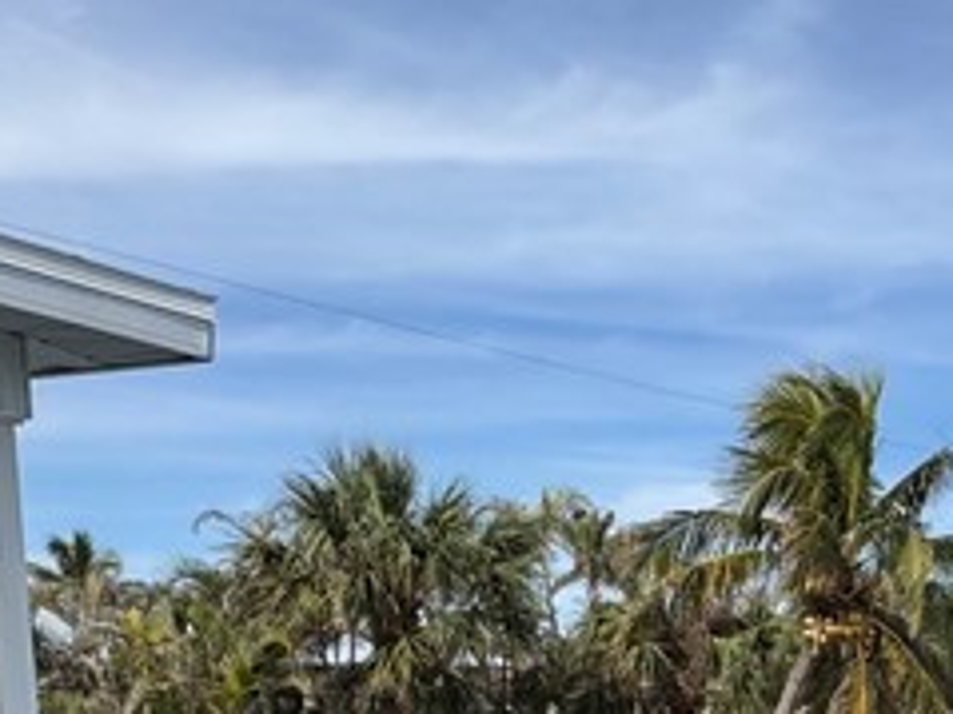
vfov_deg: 22.4
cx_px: 1176
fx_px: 1651
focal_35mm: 60
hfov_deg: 27.8
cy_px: 862
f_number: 2.2
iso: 50
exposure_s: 1/3106
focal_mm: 2.22
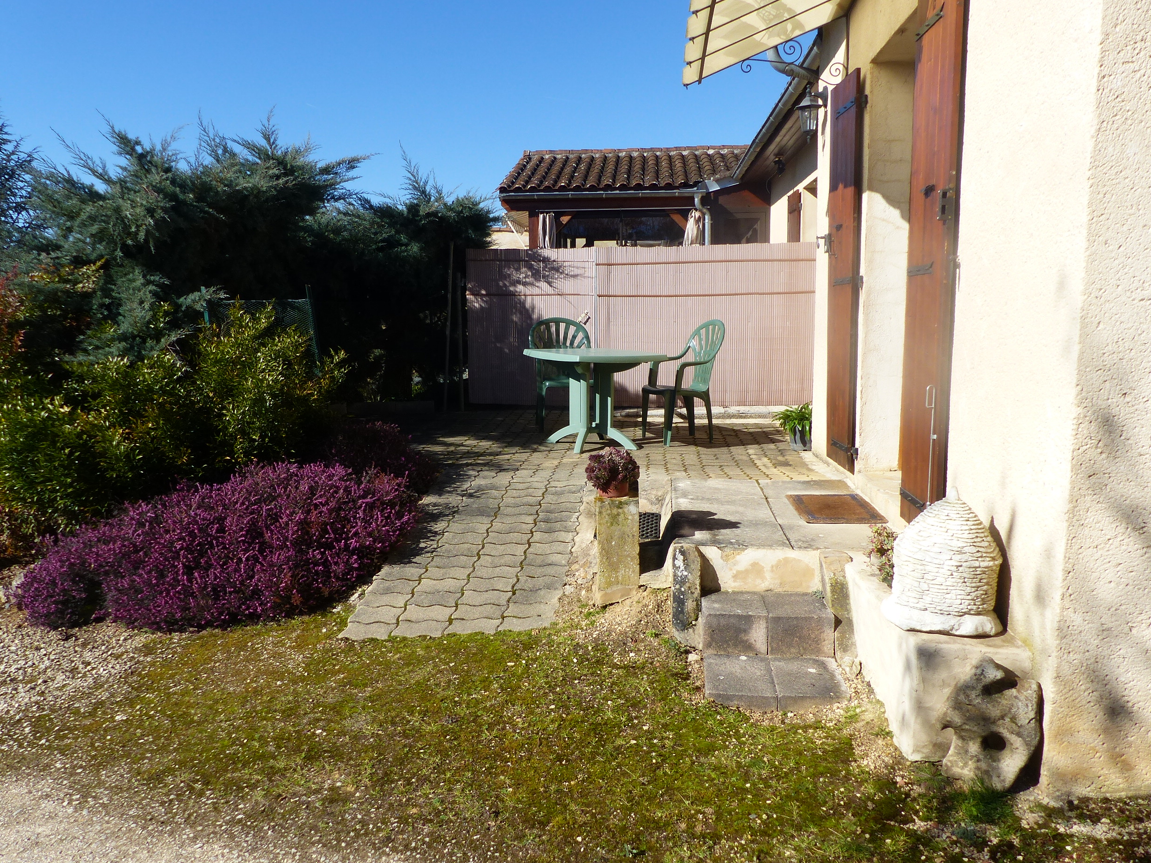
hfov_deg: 67.3
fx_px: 864
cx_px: 560
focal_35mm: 26
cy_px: 441
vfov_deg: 53.1
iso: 100
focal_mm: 4.5
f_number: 4
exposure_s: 1/800
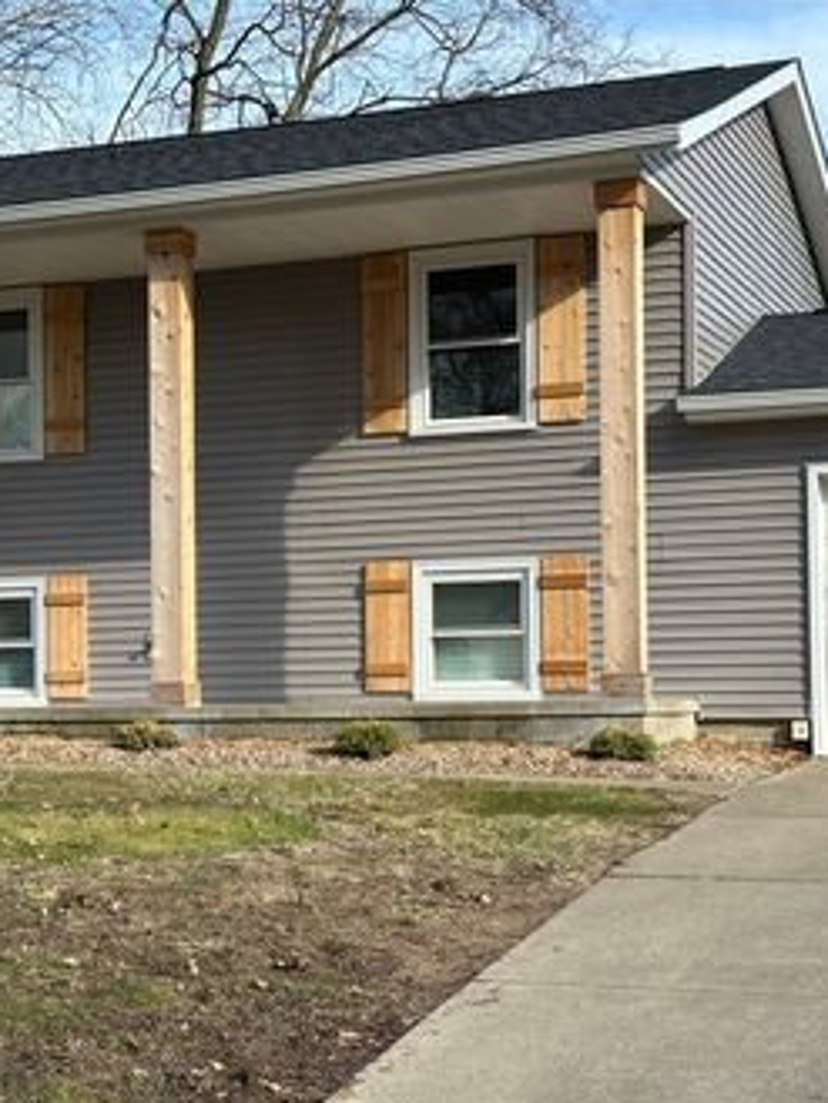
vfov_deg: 26.6
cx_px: 158
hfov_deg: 19.9
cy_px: 625
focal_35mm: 73
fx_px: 2327
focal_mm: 6.86
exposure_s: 1/1639
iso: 64
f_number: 1.78
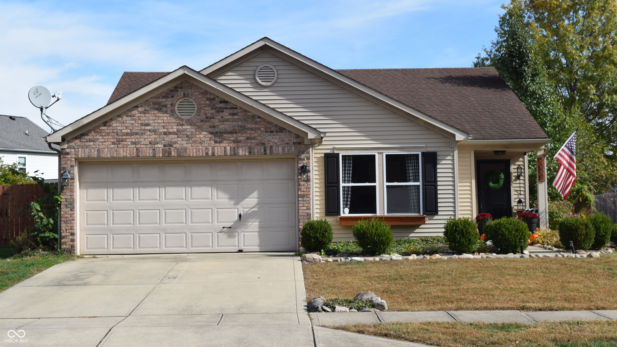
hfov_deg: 34.9
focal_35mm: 60
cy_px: 141
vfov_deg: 20.0
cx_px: 308
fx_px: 982
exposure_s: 1/400
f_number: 10
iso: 200
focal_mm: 38
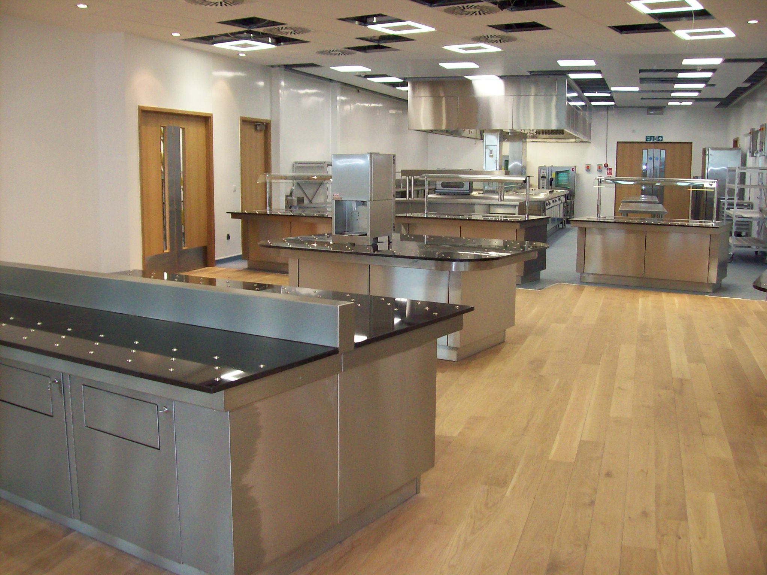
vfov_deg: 39.7
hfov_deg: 51.4
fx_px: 798
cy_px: 288
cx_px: 384
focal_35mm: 36
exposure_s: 1/64
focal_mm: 6
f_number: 2.7
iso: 200
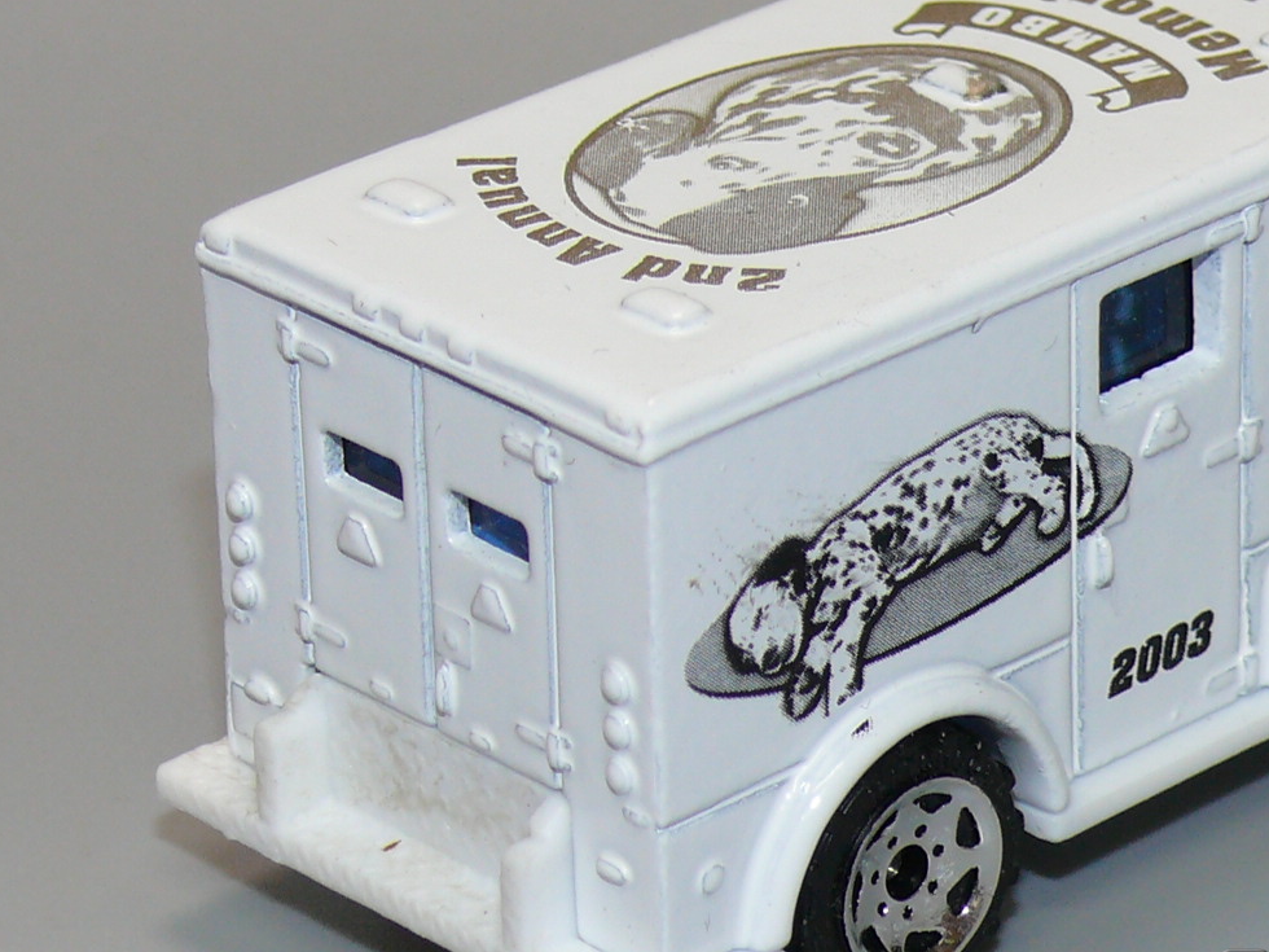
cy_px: 320
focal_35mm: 191
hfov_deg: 10.3
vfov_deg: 7.8
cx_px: 919
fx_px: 7002
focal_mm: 14.4
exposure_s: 1/30
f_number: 4
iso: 100
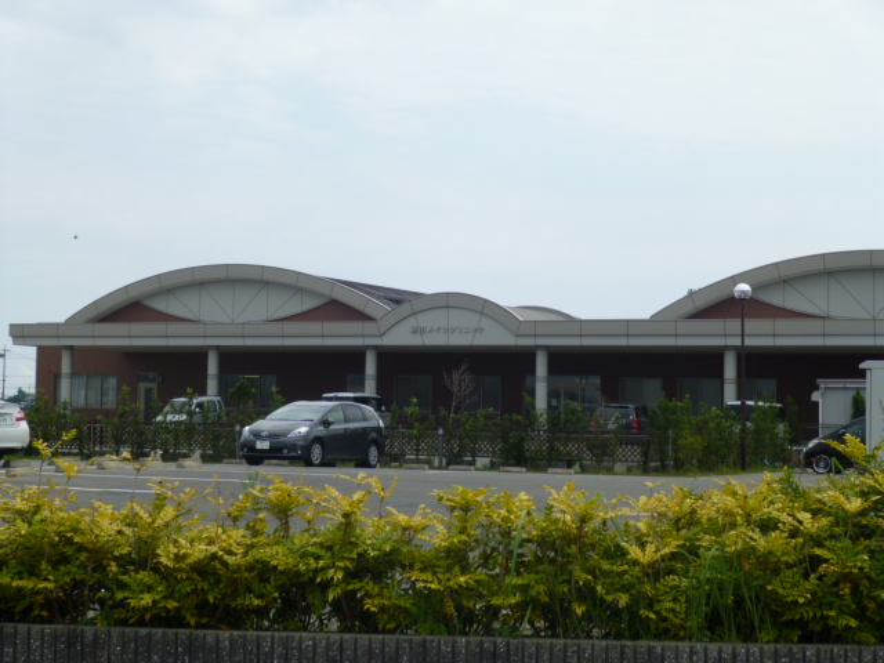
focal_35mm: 69
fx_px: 1762
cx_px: 442
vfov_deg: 21.3
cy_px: 332
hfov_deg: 28.2
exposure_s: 1/1000
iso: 100
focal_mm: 12.3
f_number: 4.6
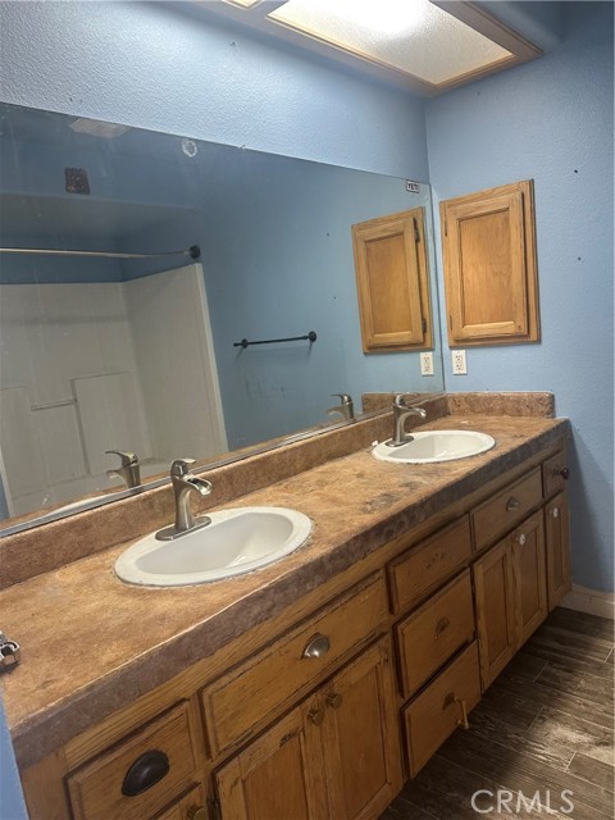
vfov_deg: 71.6
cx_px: 308
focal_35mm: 24
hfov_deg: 56.8
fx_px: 569
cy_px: 410
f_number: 1.78
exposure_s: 1/120
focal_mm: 6.86
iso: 160
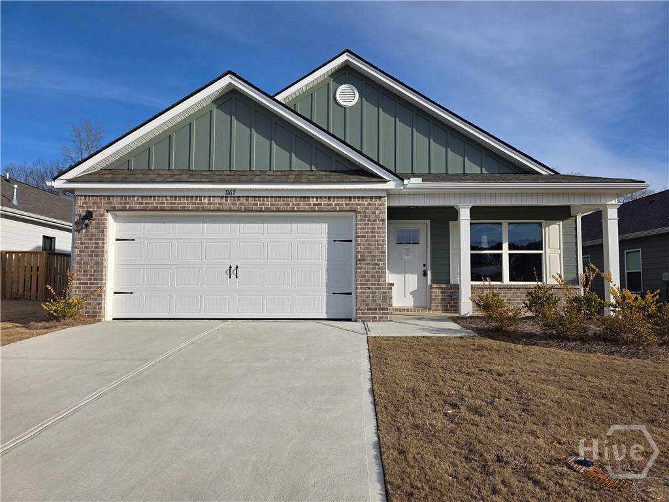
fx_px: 445
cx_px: 334
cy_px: 251
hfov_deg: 73.9
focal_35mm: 23
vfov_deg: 58.9
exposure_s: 1/7061
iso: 80
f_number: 1.7
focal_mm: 6.3
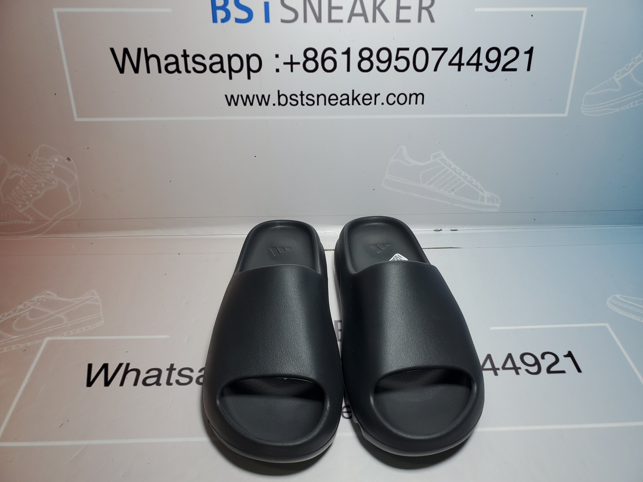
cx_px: 322
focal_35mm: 26
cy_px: 241
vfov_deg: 53.1
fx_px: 483
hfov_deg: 67.3
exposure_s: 1/286
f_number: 2.4
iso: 50
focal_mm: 4.3
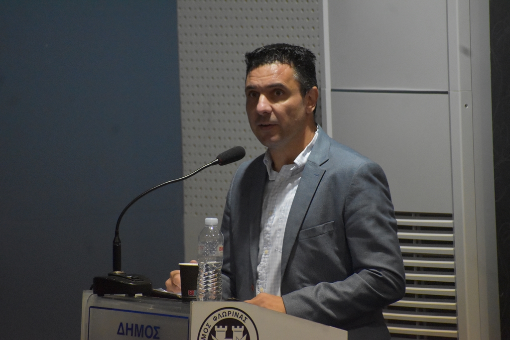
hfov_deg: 4.6
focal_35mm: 450
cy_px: 170
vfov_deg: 3.1
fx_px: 6375
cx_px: 255
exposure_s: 1/250
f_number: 6.3
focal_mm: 300
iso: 6400
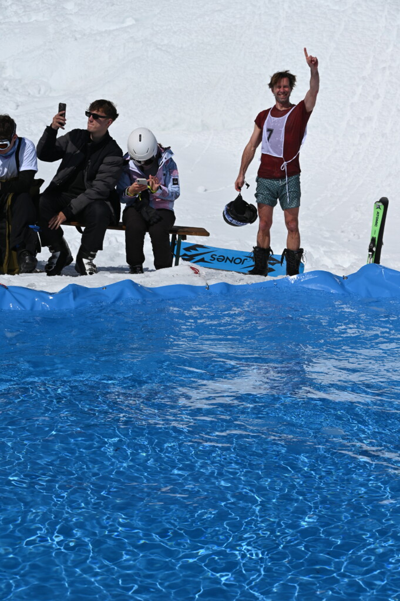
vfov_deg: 26.7
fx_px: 1269
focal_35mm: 76
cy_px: 300
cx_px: 200
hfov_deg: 17.9
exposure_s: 1/800
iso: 100
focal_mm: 76
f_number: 10
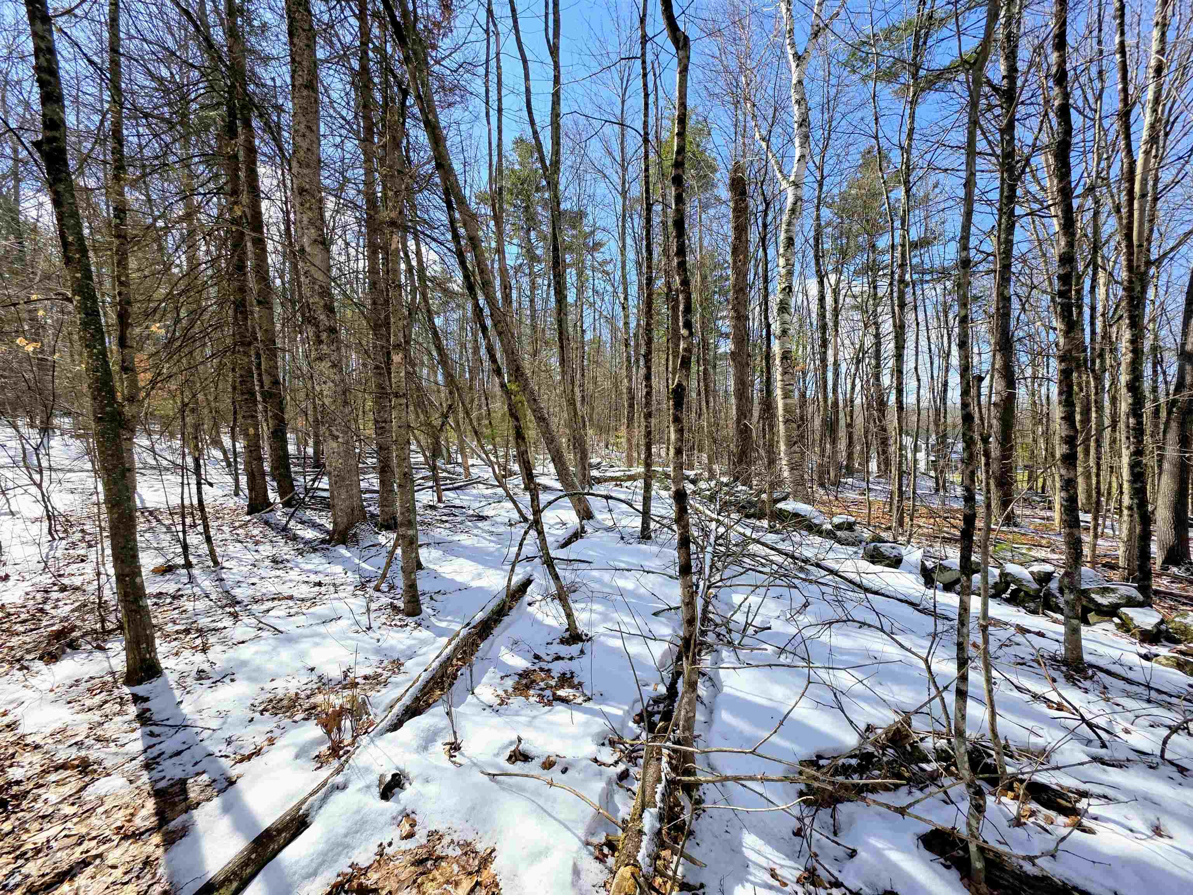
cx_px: 596
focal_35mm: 13
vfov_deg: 89.9
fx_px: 448
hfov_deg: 106.2
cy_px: 448
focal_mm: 2.2
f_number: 1.9
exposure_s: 1/1073
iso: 40
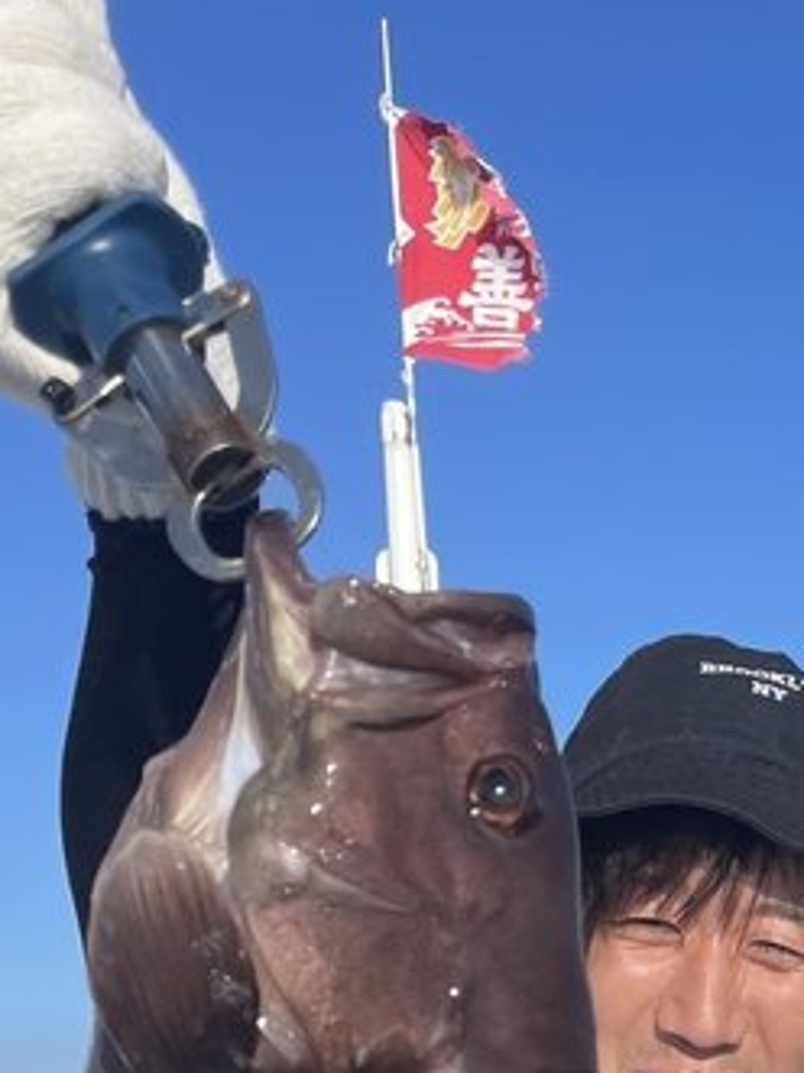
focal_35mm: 67
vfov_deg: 26.1
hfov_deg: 21.0
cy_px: 1268
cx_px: 856
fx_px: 2076
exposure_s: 1/4464
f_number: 1.6
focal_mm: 4.2
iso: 32
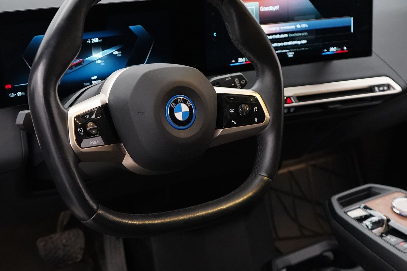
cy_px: 136
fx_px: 610
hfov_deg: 36.9
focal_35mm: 54
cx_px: 204
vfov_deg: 25.1
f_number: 3.5
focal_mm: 29
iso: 8000
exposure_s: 1/160
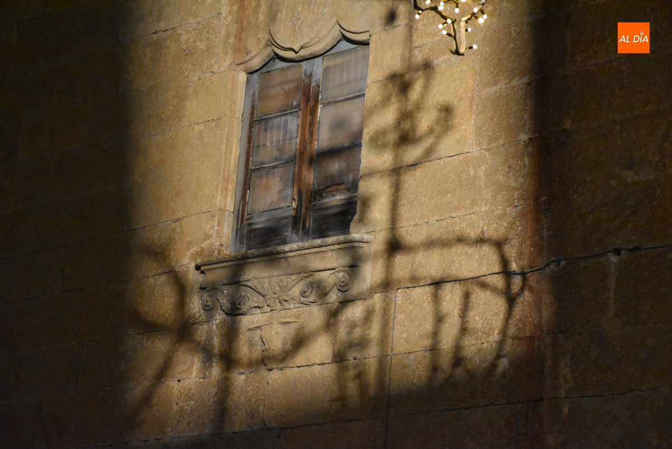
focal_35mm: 105
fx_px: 1961
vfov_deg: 13.1
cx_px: 336
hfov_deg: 19.4
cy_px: 224
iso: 5600
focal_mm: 70
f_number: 5
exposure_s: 1/60
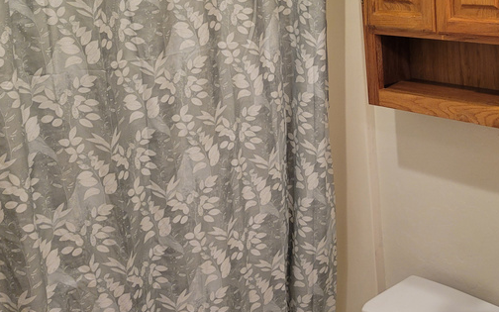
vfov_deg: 23.0
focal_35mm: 56
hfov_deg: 35.2
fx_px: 762
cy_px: 99
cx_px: 393
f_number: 1.8
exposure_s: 1/120
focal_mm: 5.4
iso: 200
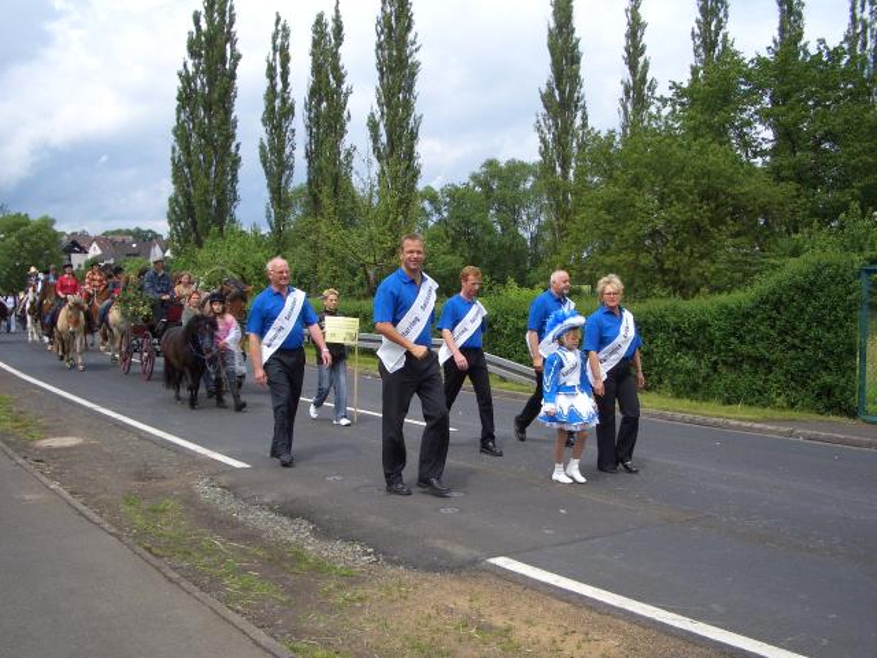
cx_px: 438
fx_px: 887
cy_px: 329
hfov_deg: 52.6
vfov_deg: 40.7
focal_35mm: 35
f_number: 4.3
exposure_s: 1/640
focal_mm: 5.8
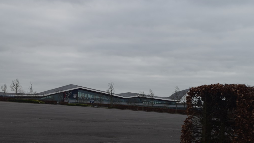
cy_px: 75
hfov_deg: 24.3
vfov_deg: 13.8
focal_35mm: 88
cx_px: 126
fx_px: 590
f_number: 8
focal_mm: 55
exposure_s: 1/250
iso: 360
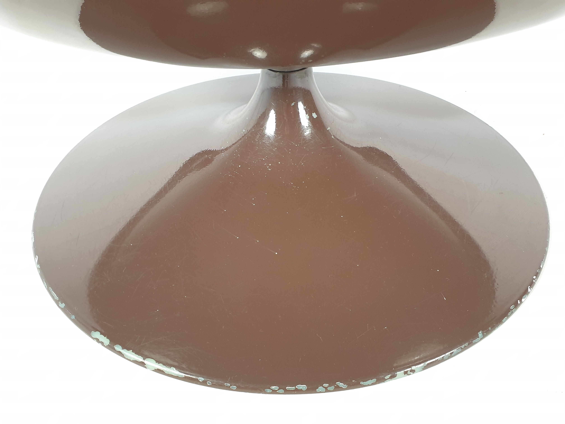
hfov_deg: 67.3
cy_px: 212
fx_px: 424
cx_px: 282
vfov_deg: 53.1
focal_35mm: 26
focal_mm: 4.3
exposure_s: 1/50
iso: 250
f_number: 2.4
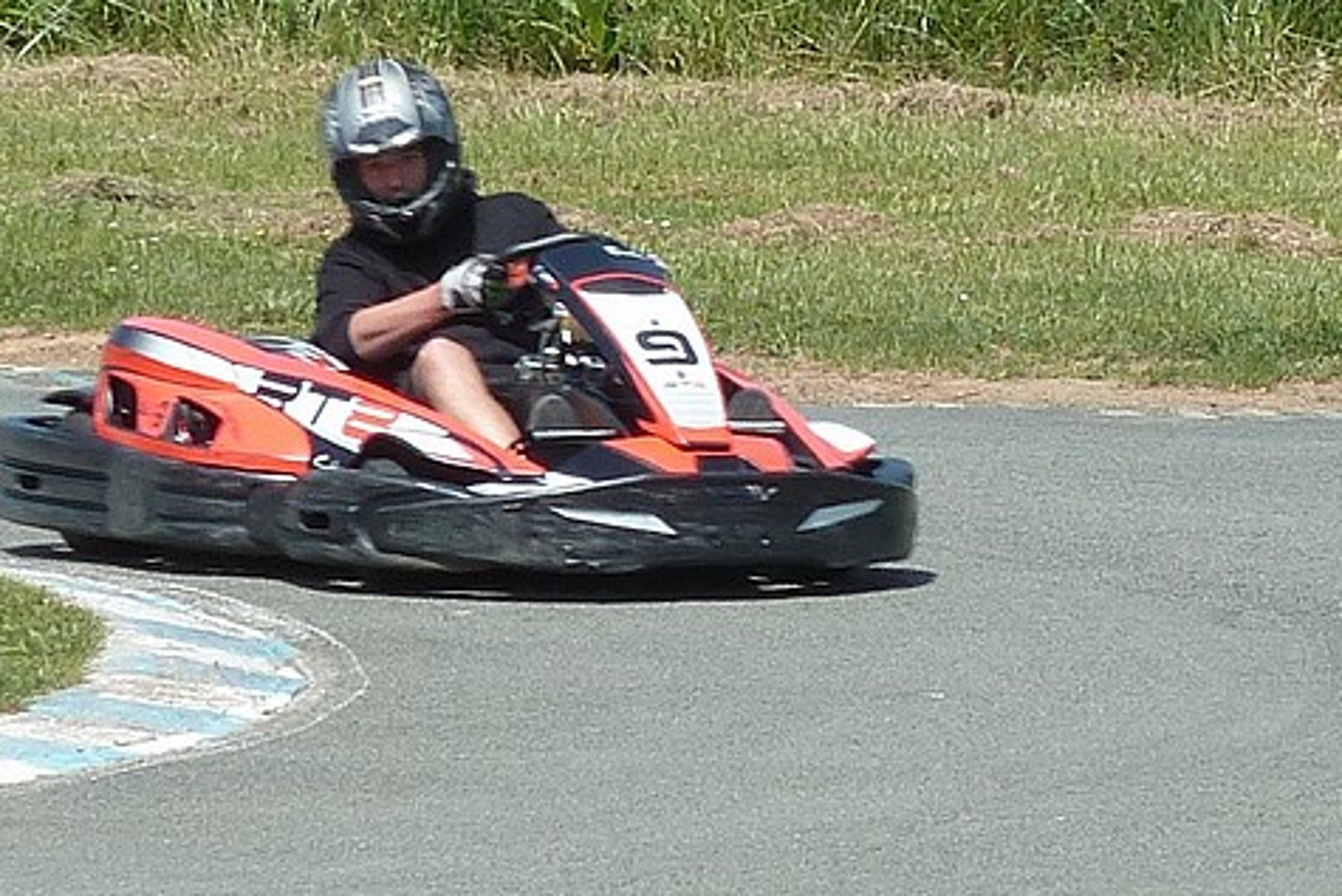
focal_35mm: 732
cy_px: 404
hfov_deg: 2.8
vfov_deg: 1.9
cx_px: 684
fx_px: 27294
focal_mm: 49.2
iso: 80
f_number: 4.9
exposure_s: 1/320
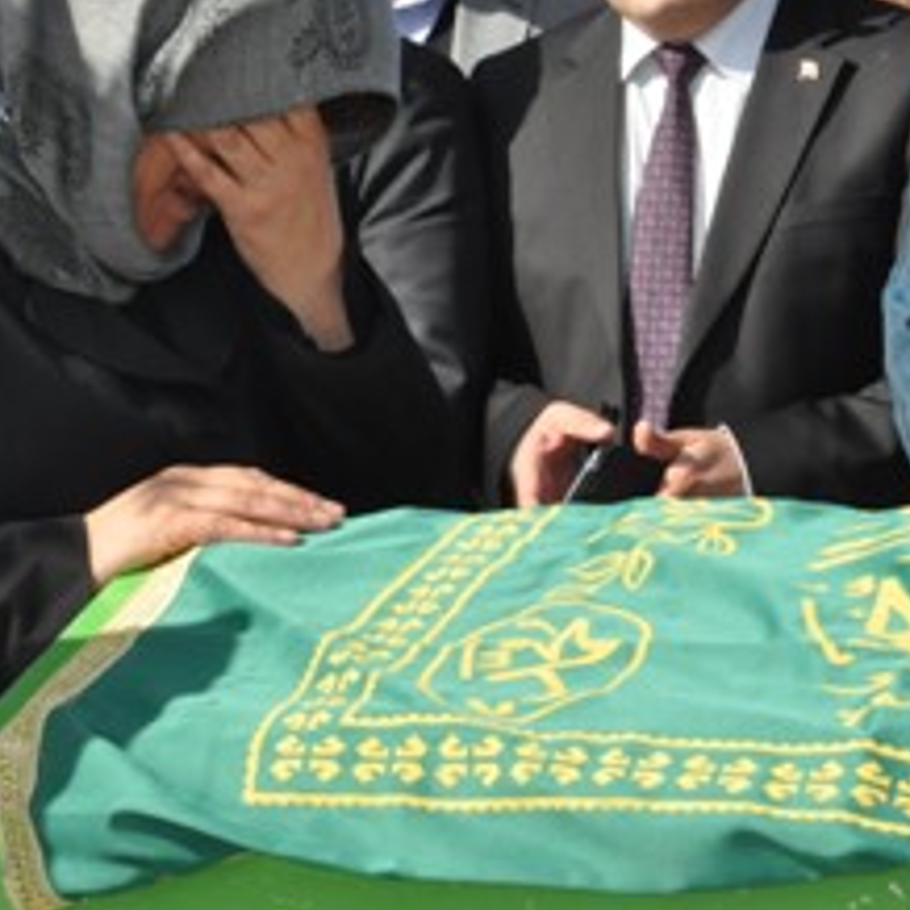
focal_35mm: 241
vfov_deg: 7.3
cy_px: 376
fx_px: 7168
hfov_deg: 7.3
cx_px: 288
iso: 1000
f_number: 22
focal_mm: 92
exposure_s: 1/200
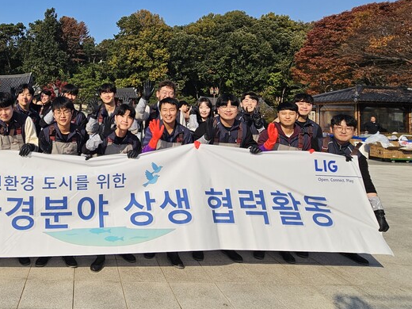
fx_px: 286
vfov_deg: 55.6
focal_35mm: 24
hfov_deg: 65.4
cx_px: 85
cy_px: 103
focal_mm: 2.2
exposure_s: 1/3618
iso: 50
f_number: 2.2
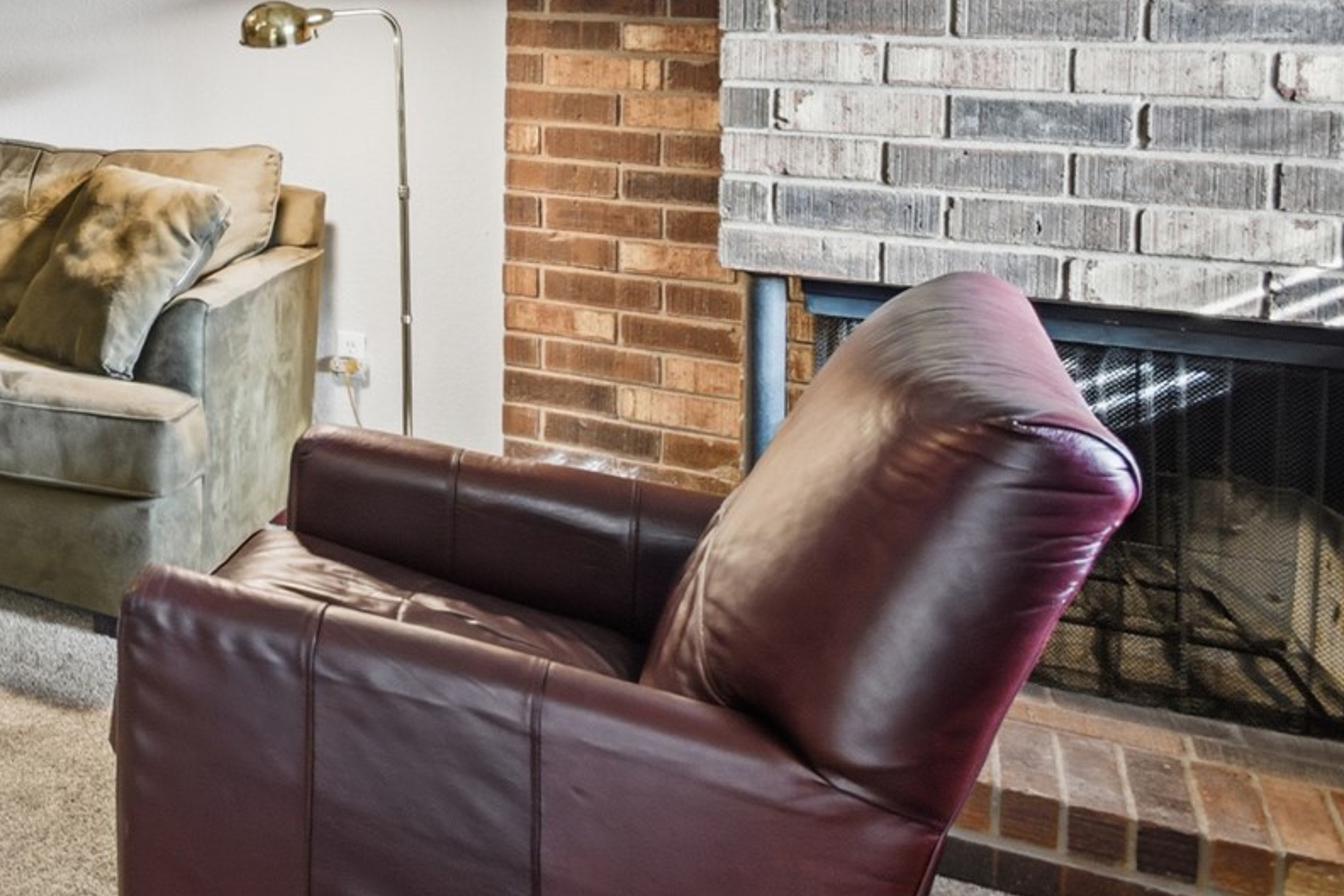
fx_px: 1344
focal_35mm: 36
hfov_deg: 41.9
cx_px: -139
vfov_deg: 33.2
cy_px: -36
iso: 250
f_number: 13
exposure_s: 1/3.33
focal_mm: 10
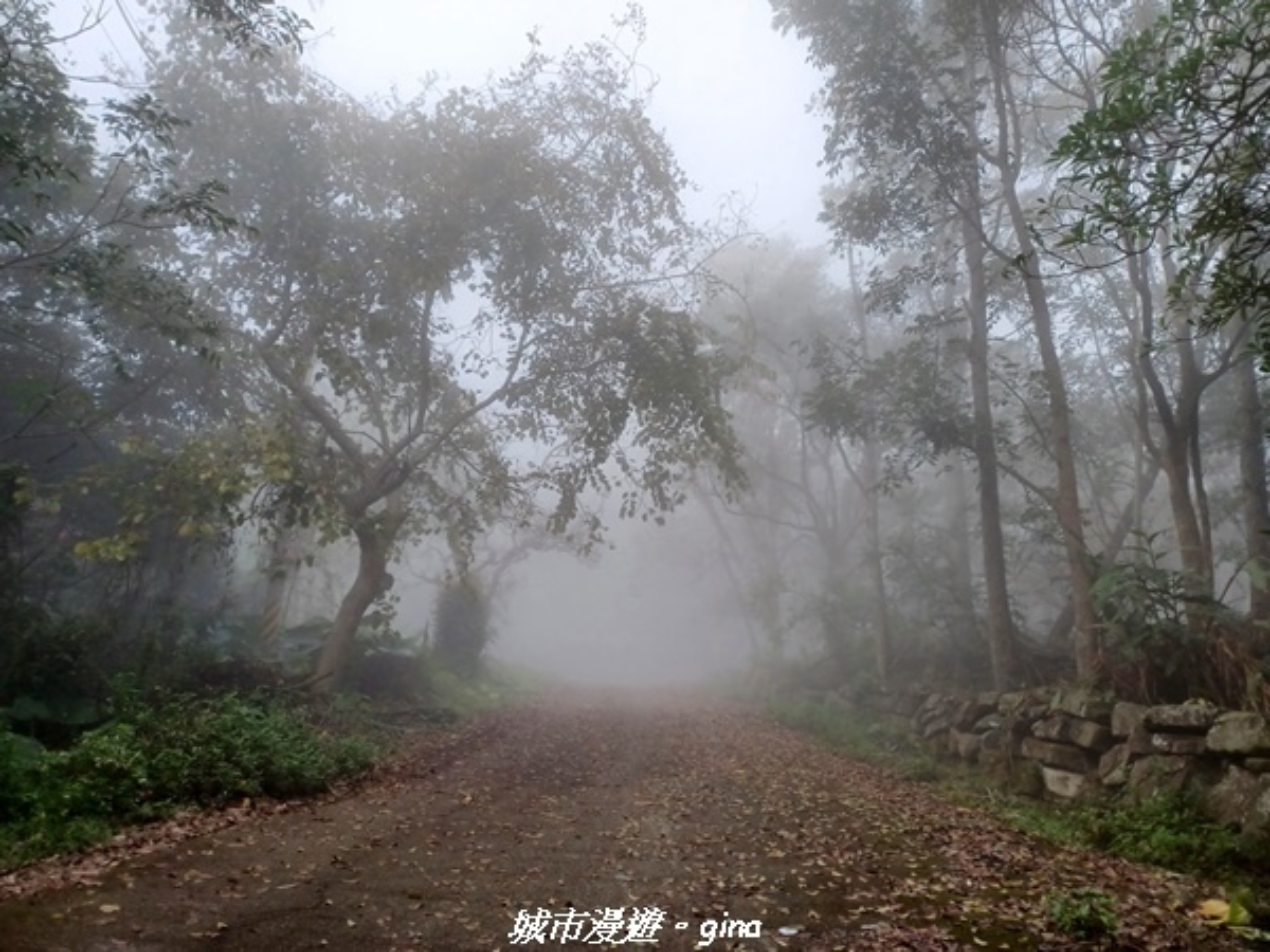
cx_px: 635
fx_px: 917
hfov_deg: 69.4
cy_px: 476
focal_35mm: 25
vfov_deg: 54.9
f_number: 1.8
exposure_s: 1/119
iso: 64
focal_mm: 4.6
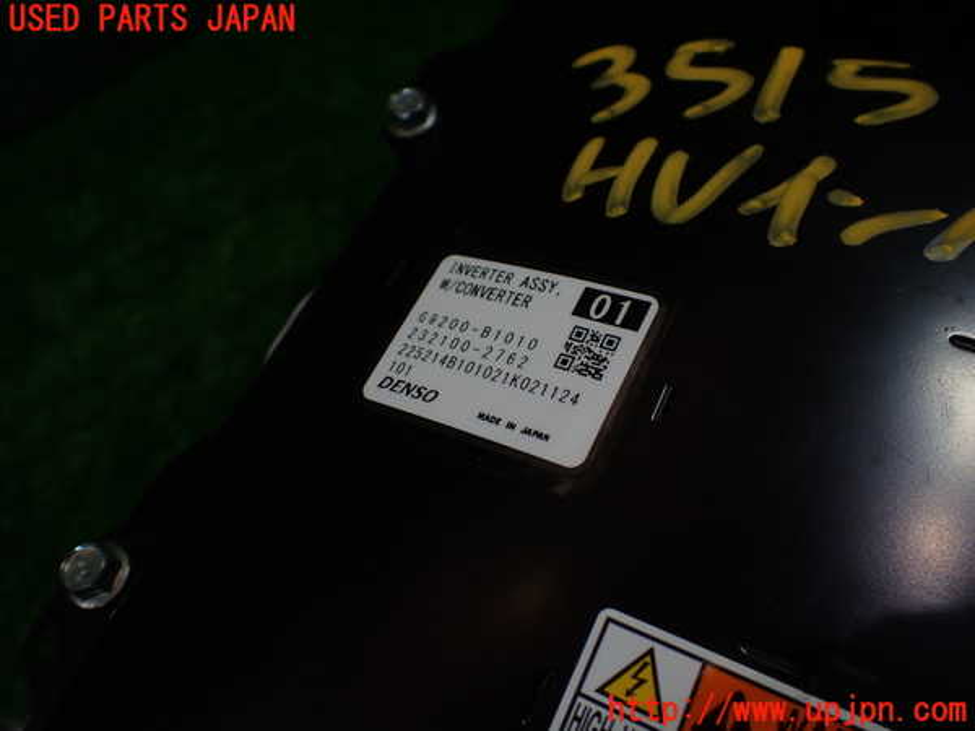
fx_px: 845
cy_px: 366
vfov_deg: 46.8
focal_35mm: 30
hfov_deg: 60.0
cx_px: 488
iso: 100
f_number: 2.3
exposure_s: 1/125
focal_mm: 5.4
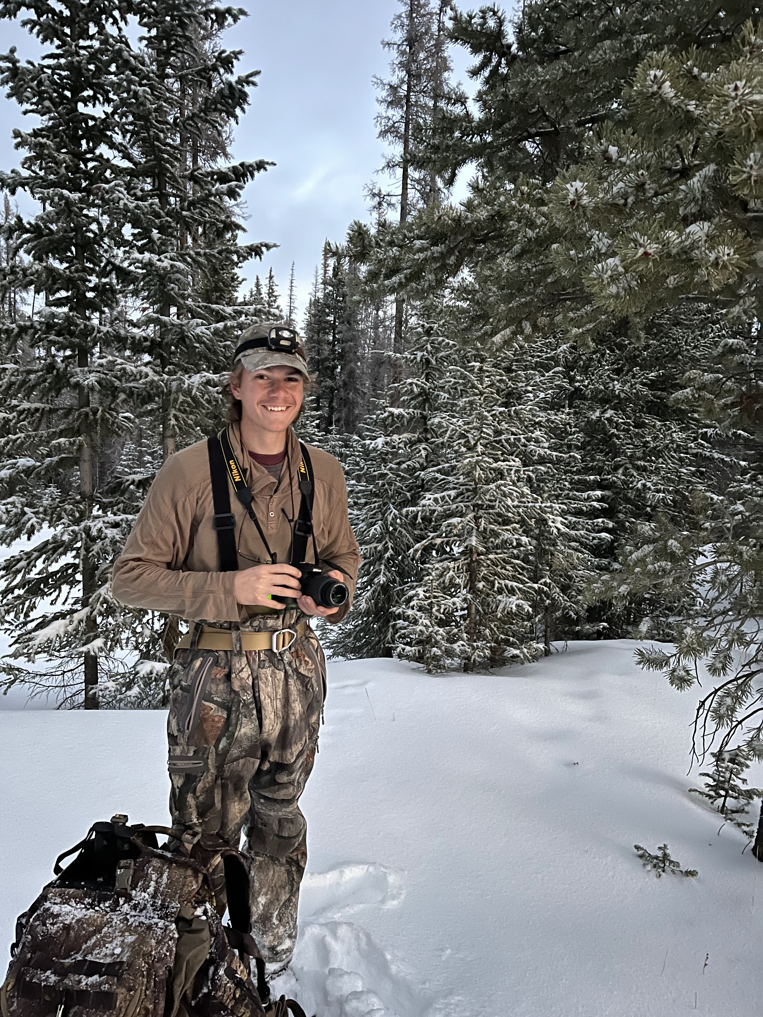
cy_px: 508
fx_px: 764
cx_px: 382
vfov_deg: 67.3
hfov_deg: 53.1
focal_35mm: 26
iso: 1000
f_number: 1.6
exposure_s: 1/22
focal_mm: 5.1
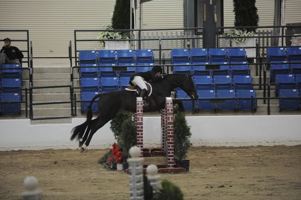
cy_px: 100
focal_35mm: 200
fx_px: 1671
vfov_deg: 6.9
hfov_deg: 10.3
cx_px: 150
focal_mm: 200
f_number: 2.8
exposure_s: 1/400
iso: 6400
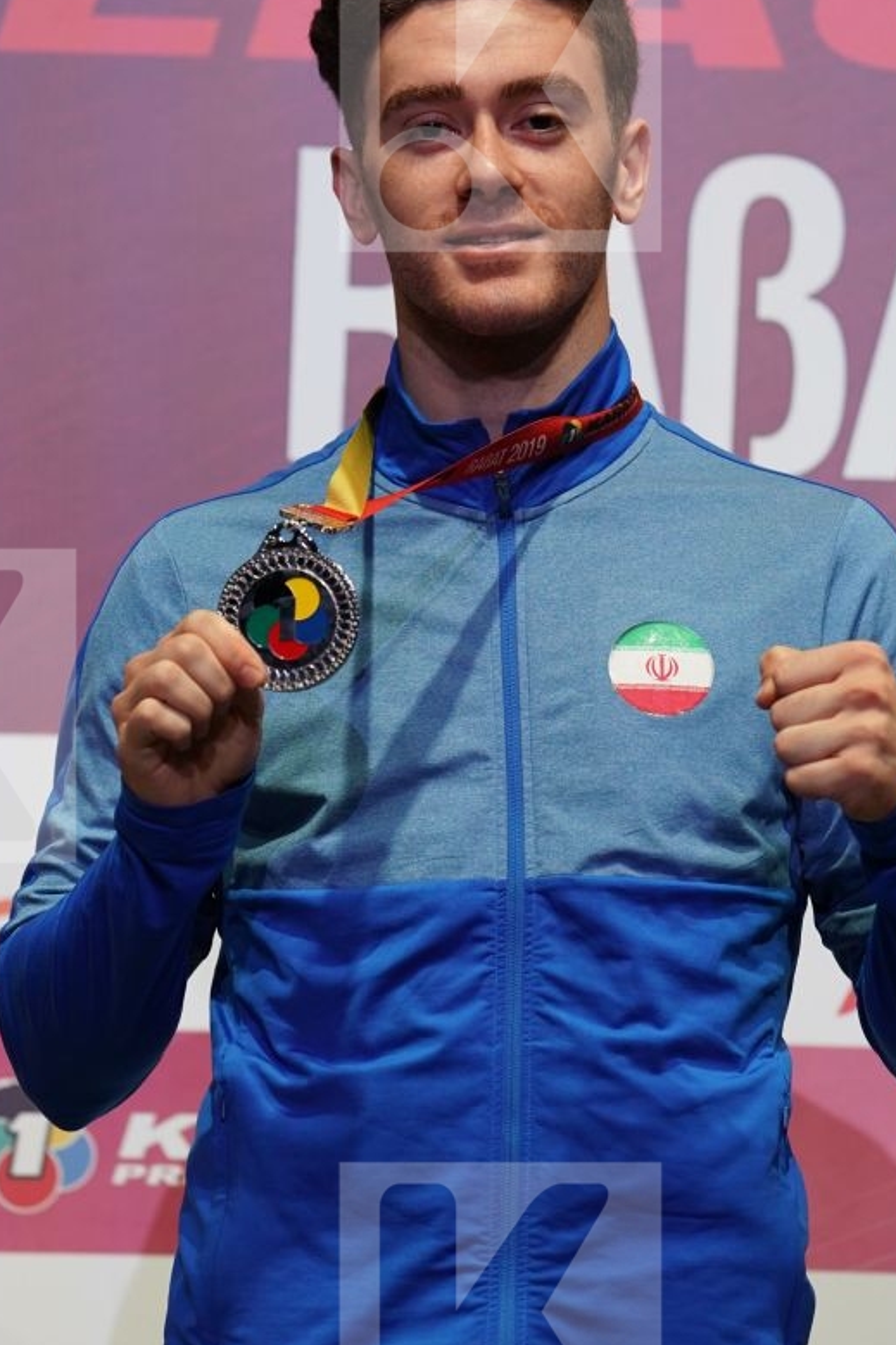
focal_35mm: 308
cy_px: 706
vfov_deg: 6.7
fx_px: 11503
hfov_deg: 4.5
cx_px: 501
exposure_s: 1/250
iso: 1000
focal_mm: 200
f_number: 3.5
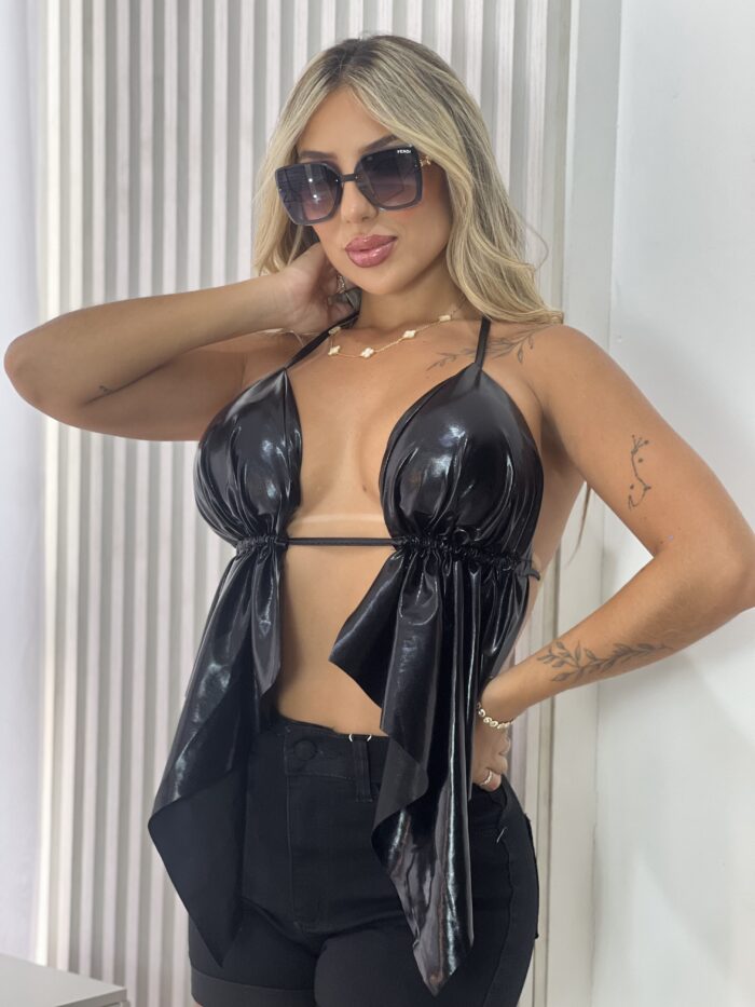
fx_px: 2239
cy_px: 504
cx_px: 378
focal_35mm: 77
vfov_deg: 25.3
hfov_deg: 19.1
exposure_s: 1/120
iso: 160
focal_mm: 9
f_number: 2.8
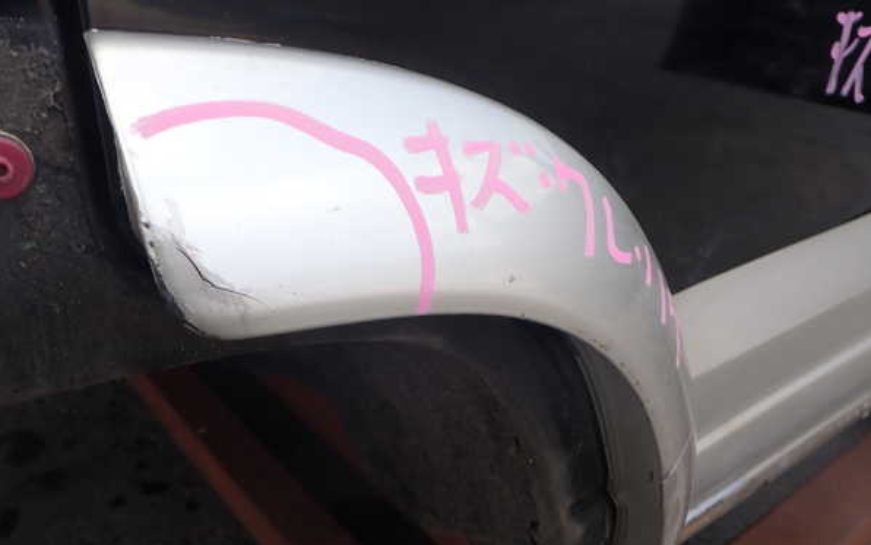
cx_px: 437
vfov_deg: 39.5
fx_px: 760
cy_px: 282
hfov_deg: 59.6
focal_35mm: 32
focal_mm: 5.4
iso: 100
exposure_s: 1/200
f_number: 3.2
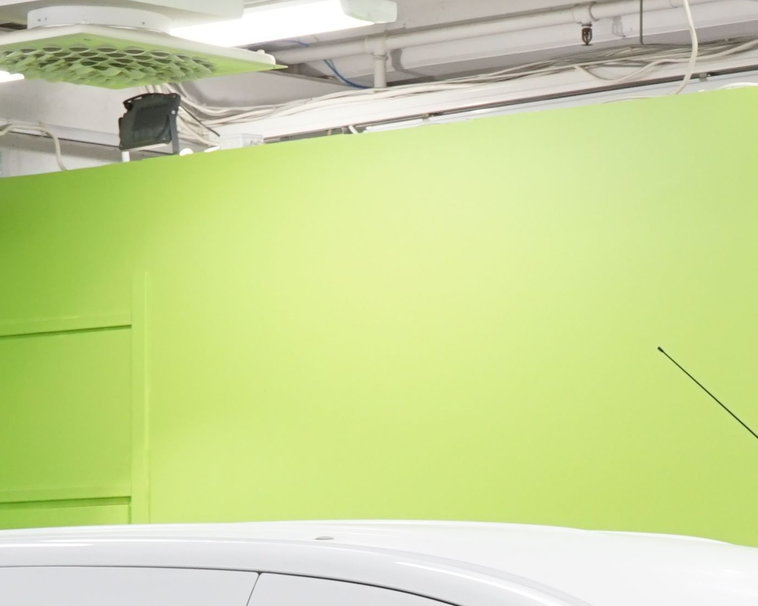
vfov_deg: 7.8
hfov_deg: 9.8
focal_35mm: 195
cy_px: 932
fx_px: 4375
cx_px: 824
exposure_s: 1/25
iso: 640
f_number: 9
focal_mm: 48
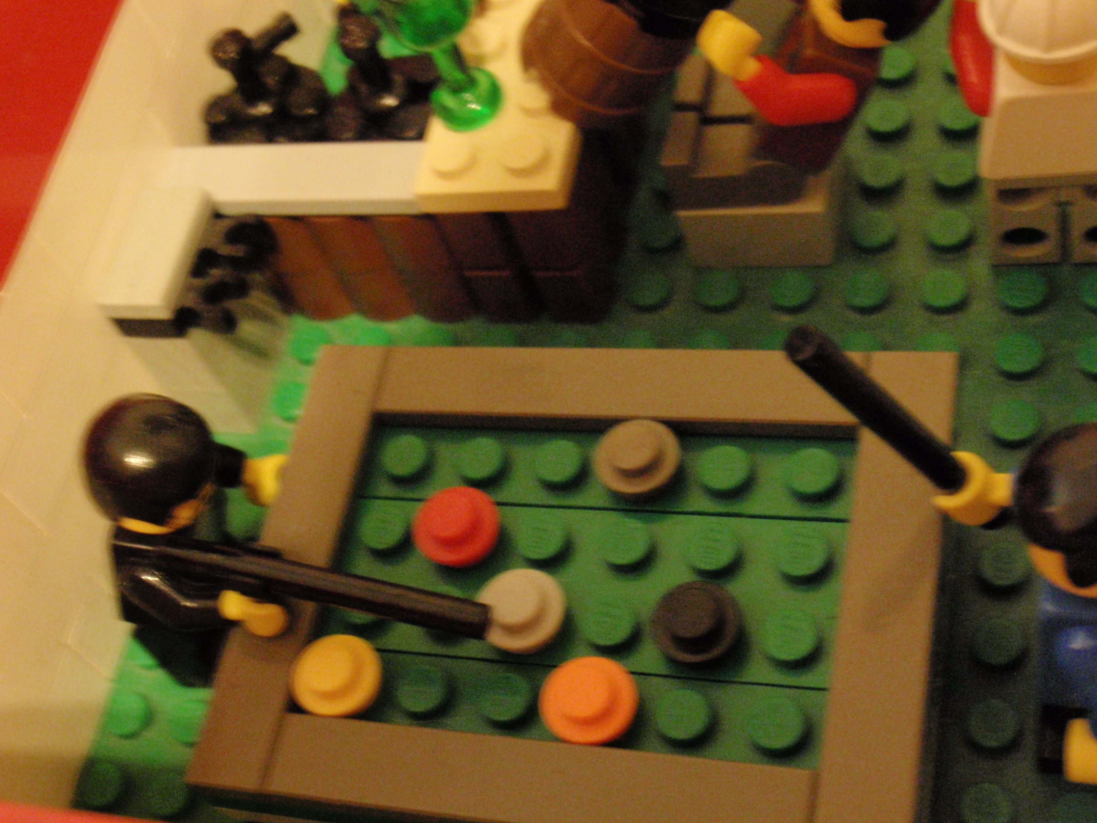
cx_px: 471
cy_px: 468
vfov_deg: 29.6
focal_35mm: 49
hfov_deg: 38.8
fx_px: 1553
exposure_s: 1/4
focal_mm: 7.25
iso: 400
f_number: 3.9
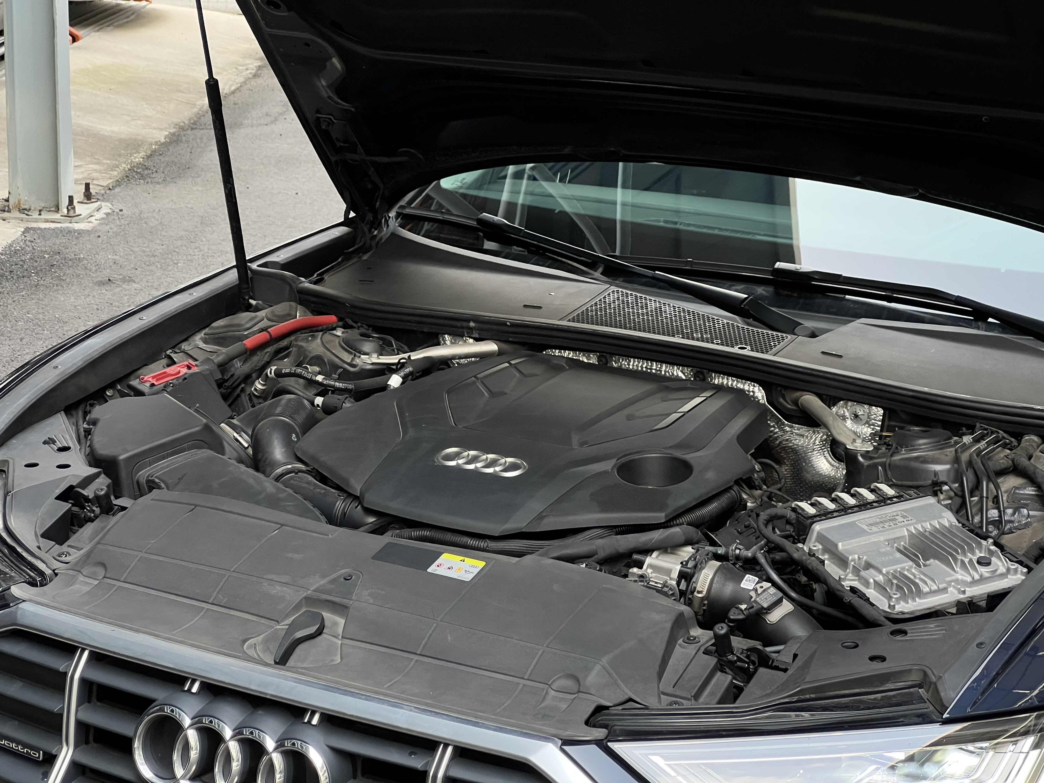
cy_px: 392
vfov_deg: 19.1
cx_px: 522
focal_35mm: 77
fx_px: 2322
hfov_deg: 25.3
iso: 160
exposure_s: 1/102
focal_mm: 9
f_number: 2.8
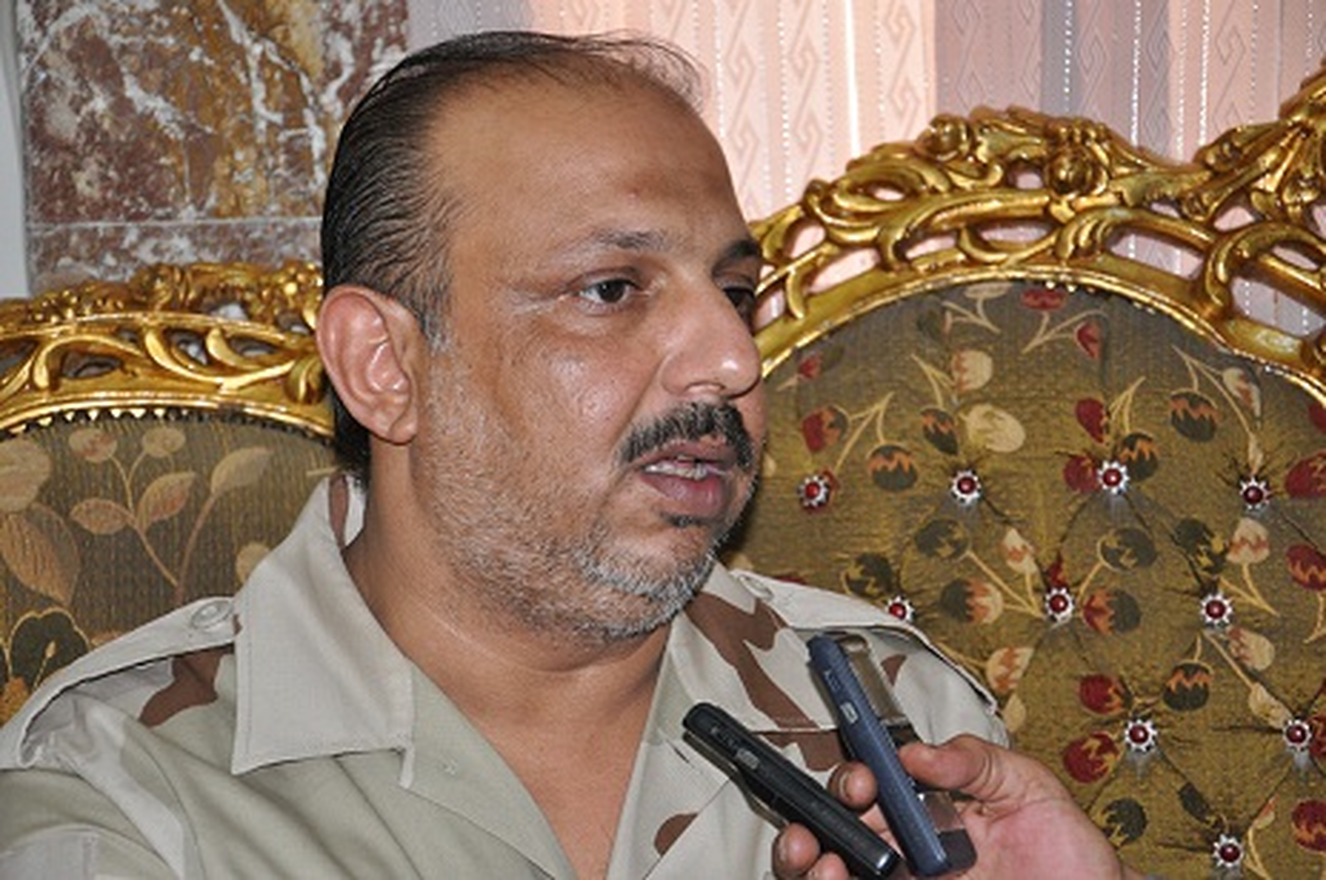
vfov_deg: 13.8
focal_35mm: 99
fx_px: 3641
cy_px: 440
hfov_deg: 20.6
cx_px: 663
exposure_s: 1/60
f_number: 5.3
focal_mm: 66
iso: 800
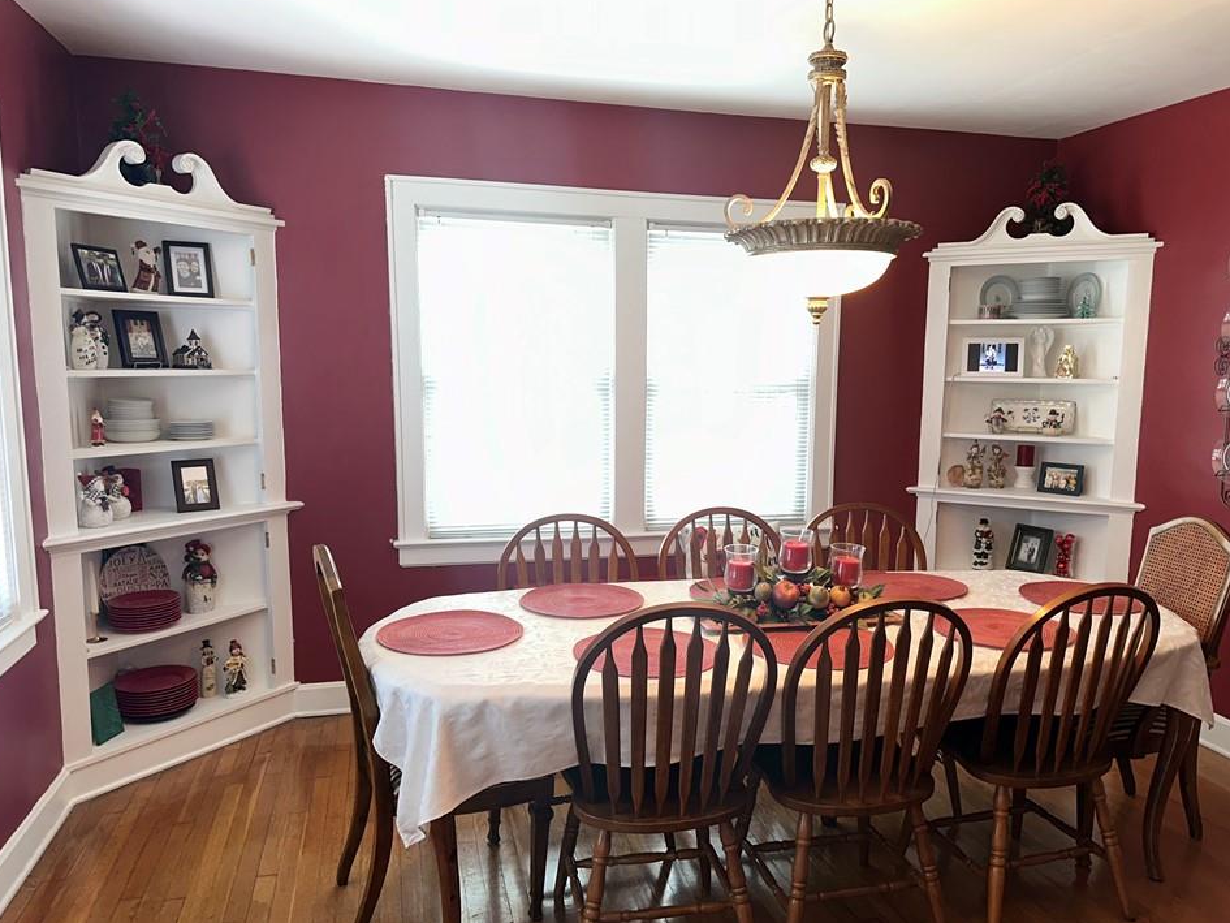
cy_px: 480
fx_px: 924
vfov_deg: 53.1
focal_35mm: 26
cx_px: 649
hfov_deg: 67.2
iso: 100
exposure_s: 1/46
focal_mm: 6.86
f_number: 1.78
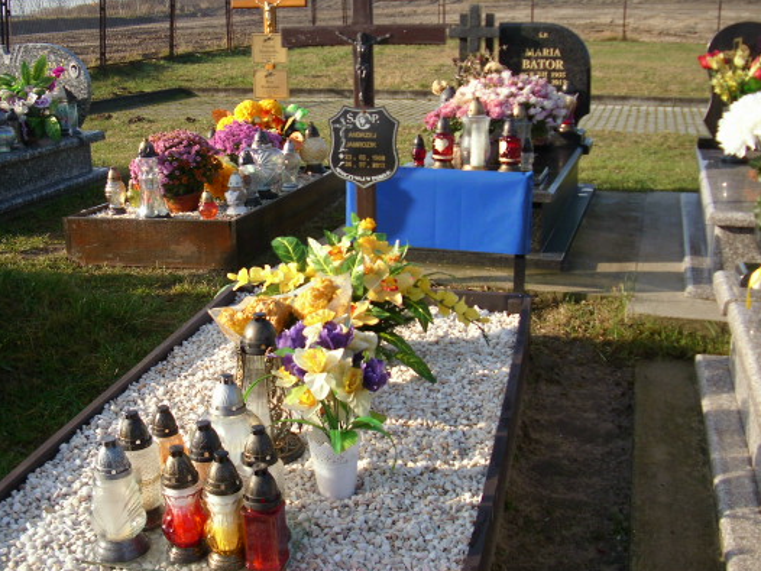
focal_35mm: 45
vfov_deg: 32.2
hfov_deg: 42.1
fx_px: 990
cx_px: 369
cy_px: 275
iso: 50
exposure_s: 1/620
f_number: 2.8
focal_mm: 6.2
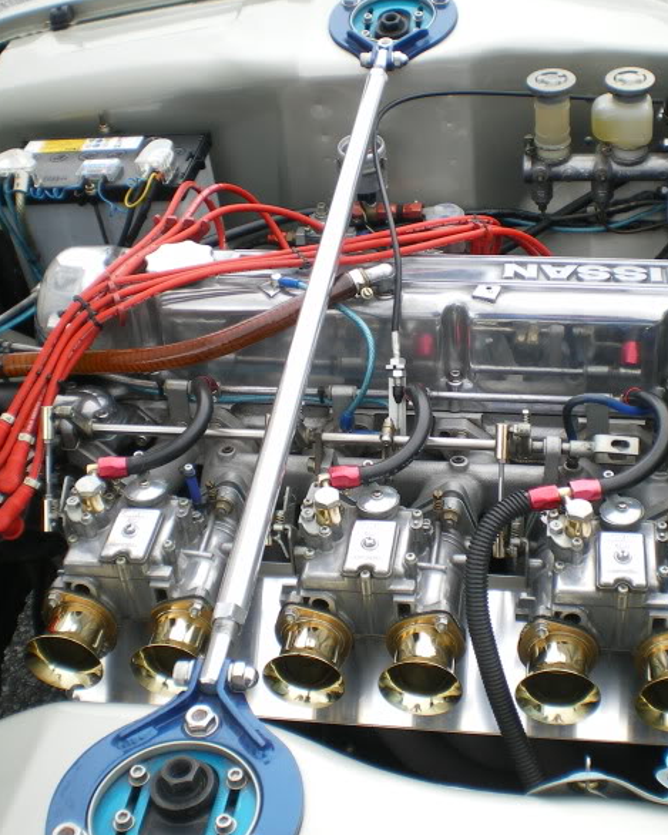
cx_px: 402
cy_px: 412
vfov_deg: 38.8
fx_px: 1186
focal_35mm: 48
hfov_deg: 31.4
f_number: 4.6
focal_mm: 6.3
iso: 50
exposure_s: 1/125
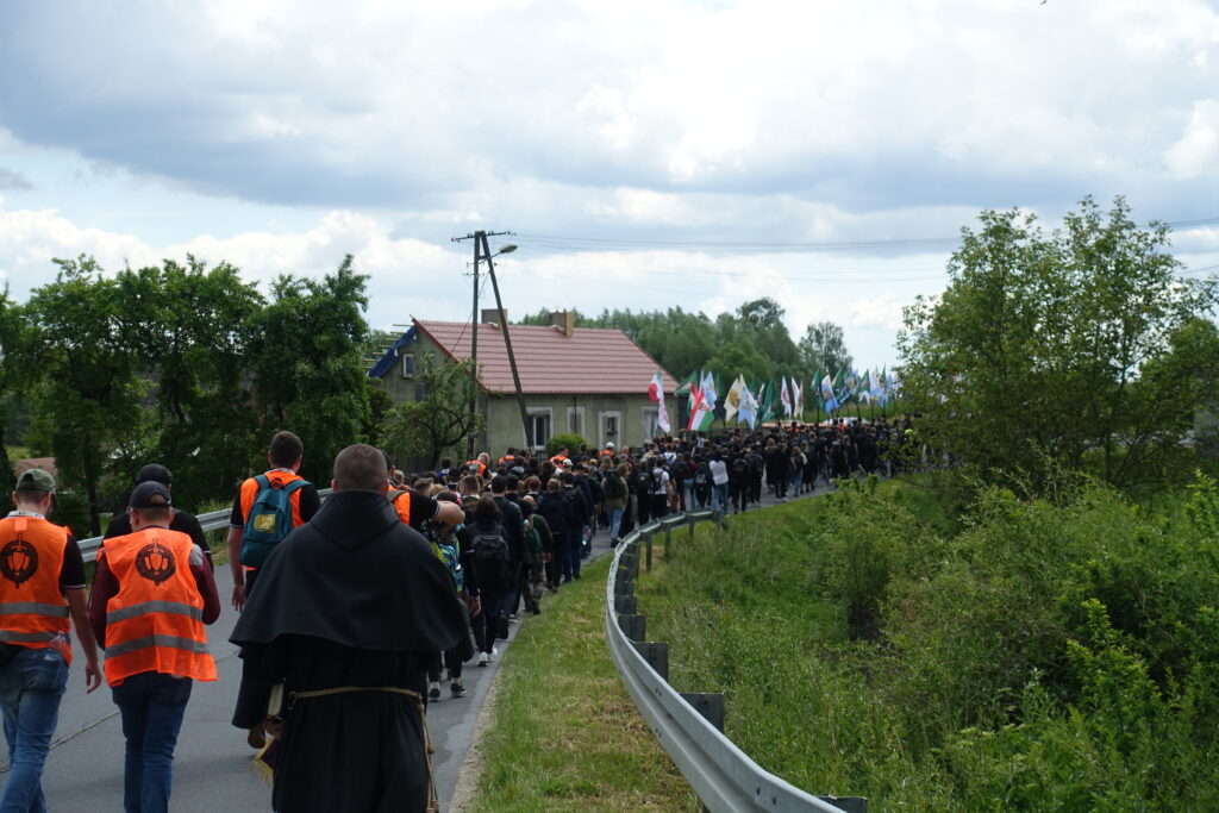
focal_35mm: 70
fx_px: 2370
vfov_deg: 19.5
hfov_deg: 28.8
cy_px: 406
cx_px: 610
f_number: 5.6
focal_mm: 25.7
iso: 125
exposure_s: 1/400
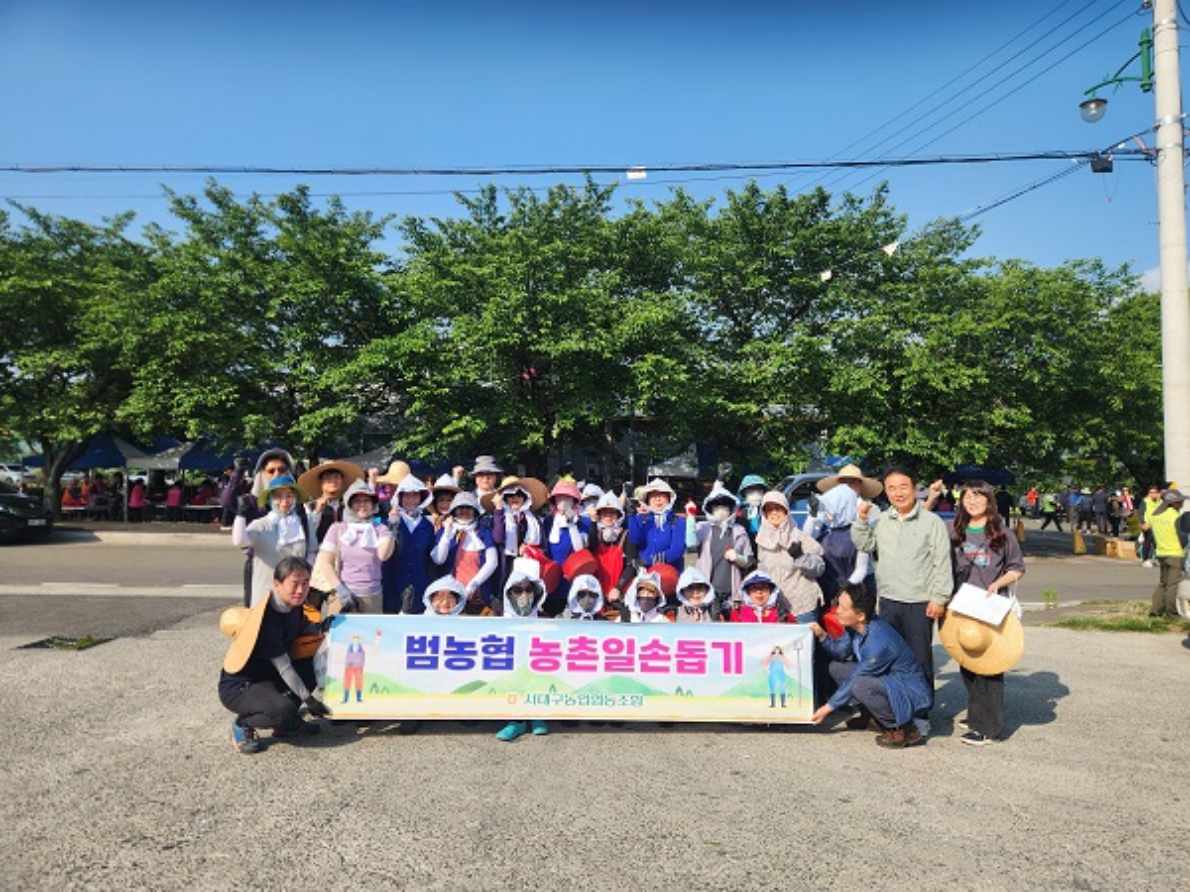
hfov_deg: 73.9
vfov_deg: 58.9
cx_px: 595
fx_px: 791
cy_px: 446
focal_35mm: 23
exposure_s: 1/1365
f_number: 1.8
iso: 20
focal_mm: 5.4
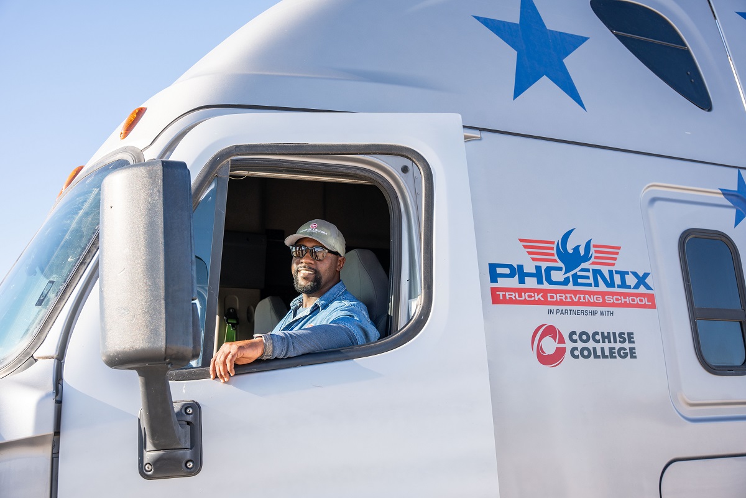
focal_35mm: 39
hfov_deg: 49.1
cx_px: 373
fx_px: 816
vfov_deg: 33.9
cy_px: 249
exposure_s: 1/400
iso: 100
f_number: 5
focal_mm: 39.4
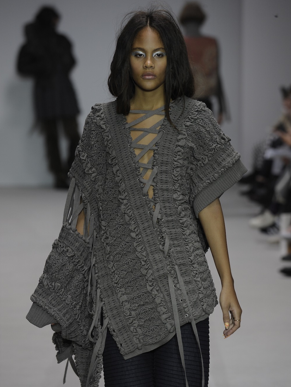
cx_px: 146
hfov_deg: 6.8
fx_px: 2443
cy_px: 204
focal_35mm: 218
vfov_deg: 9.1
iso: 1000
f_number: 5
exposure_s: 1/500
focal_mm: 200
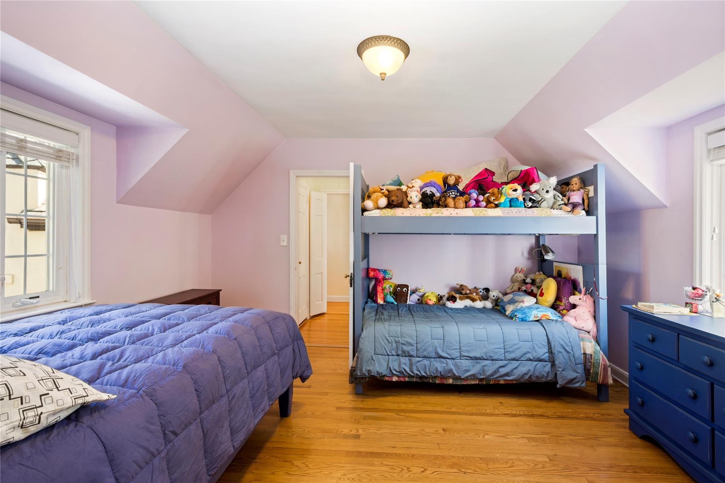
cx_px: 362
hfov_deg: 100.4
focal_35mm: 15
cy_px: 242
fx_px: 302
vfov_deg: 77.3
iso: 100
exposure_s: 1.6
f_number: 8
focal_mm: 10
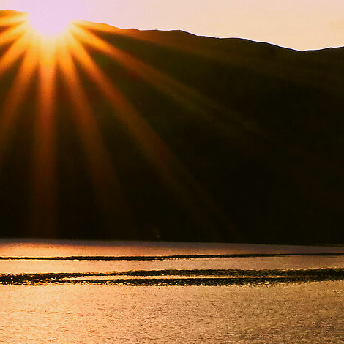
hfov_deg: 11.2
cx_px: 131
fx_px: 1754
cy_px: 198
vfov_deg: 11.2
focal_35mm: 156
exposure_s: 1/1600
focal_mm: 24
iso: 1000
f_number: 16
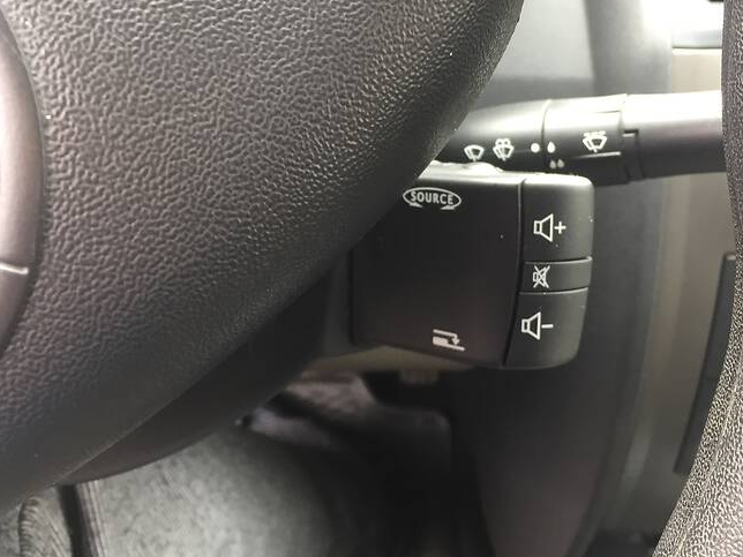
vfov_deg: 39.5
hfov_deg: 51.1
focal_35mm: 36
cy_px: 218
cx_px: 431
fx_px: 773
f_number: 2.2
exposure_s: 1/33
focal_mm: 4.2
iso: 40
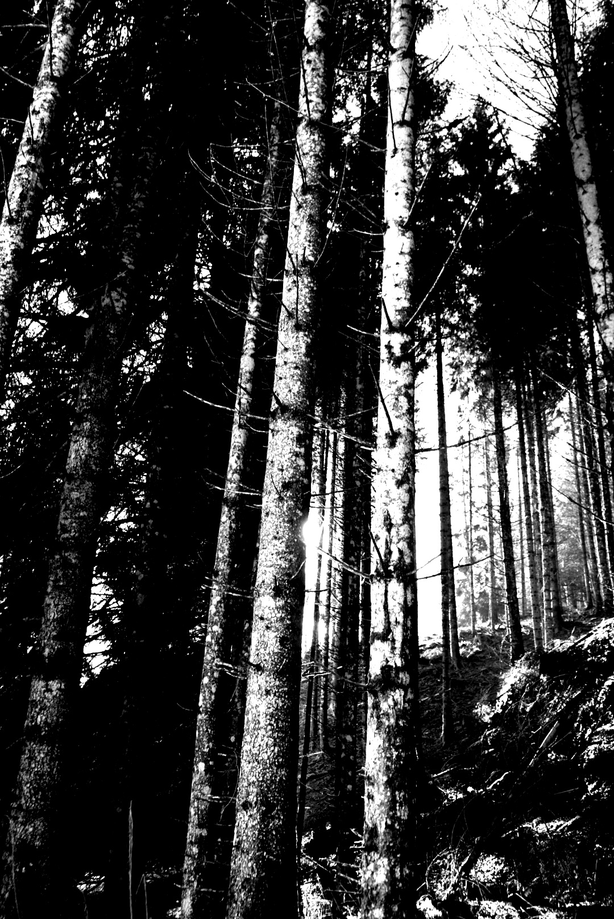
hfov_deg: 46.5
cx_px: 307
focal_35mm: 28
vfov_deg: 65.4
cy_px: 460
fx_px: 715
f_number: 4.5
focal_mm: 28
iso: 100
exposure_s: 1/60.2
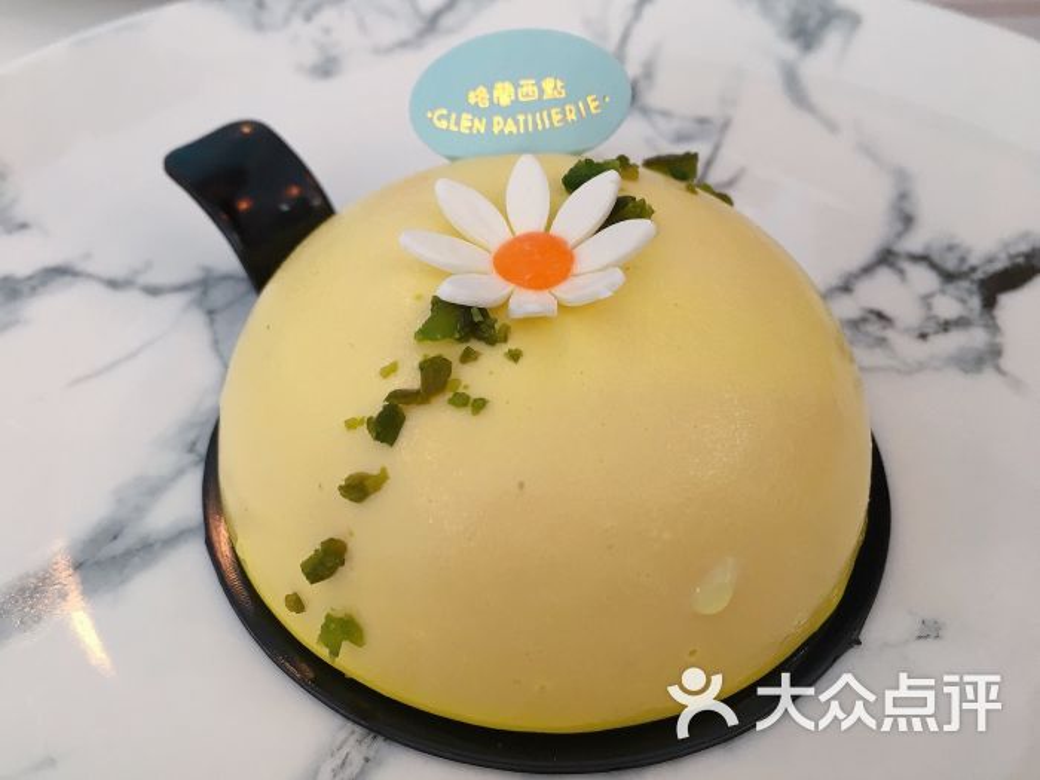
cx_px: 520
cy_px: 390
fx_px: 871
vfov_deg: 48.2
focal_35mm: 29
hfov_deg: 61.7
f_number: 2.2
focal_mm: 4.15
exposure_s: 1/33
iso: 50
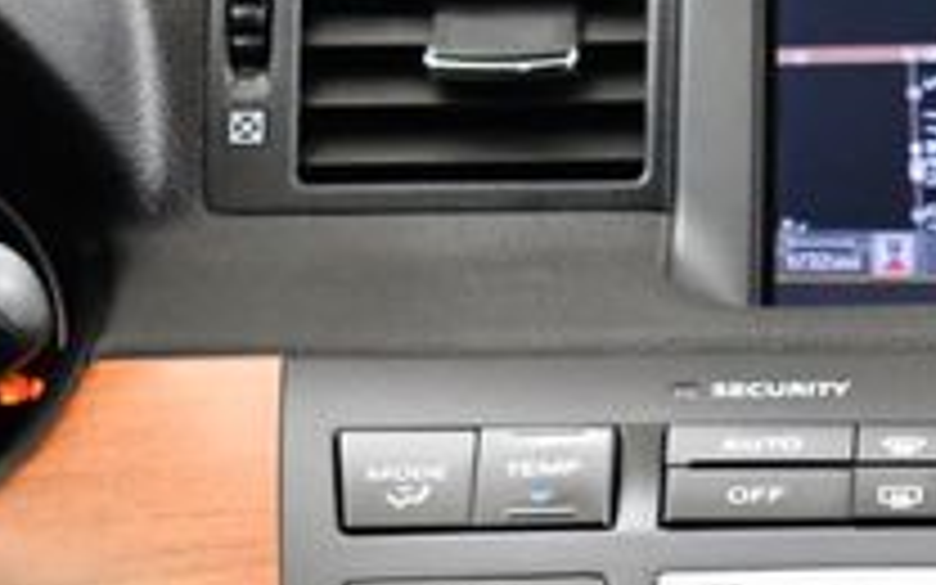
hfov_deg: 8.3
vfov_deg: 5.2
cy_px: 648
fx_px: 6403
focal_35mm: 251
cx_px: 1179
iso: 4000
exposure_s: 1/60
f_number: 4.8
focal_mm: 40
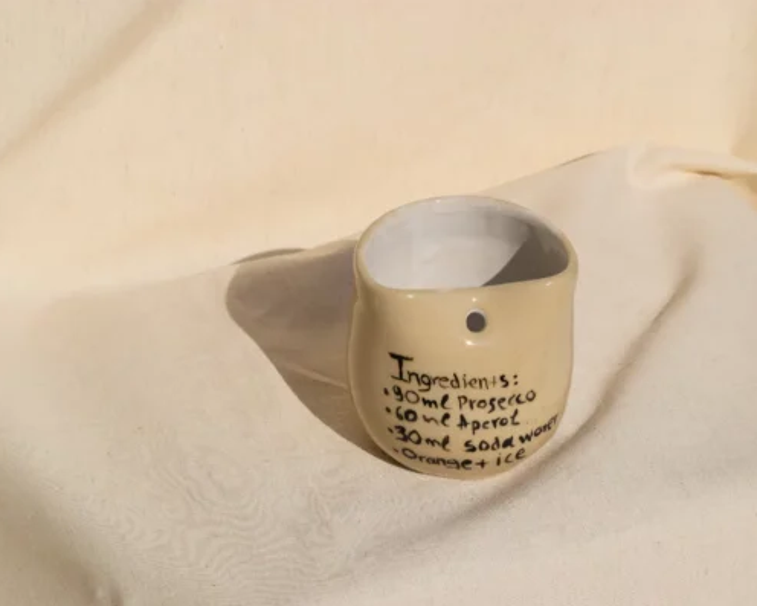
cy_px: 302
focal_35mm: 94
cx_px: 447
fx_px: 2097
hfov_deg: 20.4
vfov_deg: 16.4
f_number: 13
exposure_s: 1/640
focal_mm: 55
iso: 200
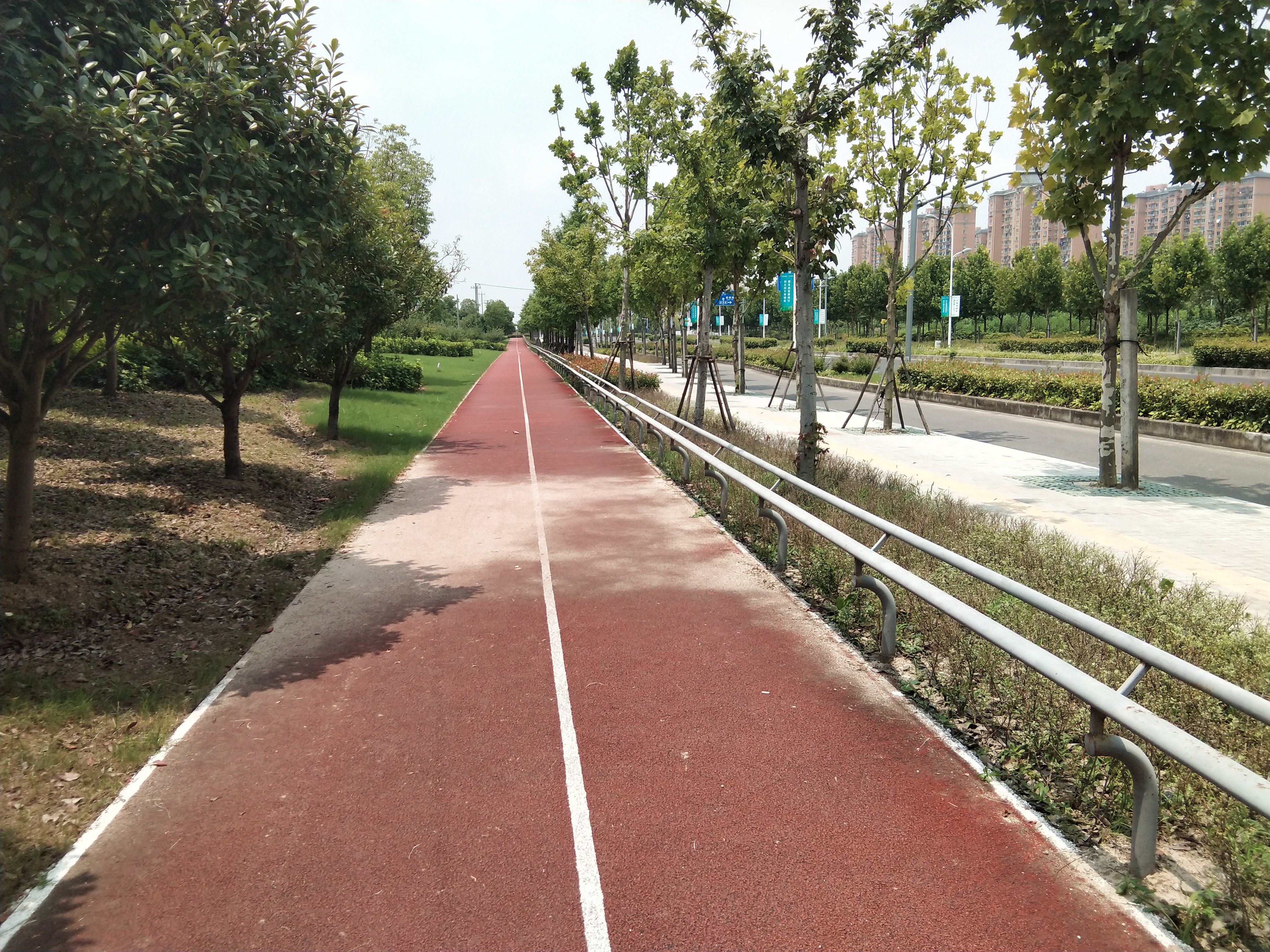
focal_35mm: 31
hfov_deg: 58.4
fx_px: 1137
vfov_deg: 45.4
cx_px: 635
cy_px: 476
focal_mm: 3.69
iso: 50
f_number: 2.2
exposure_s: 1/918
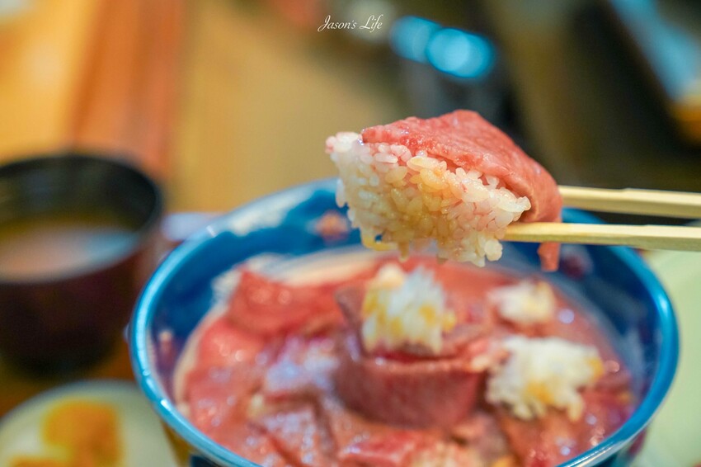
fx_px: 1362
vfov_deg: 19.4
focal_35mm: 70
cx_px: 350
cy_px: 234
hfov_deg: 28.9
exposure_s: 1/80
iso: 4000
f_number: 4
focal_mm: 70
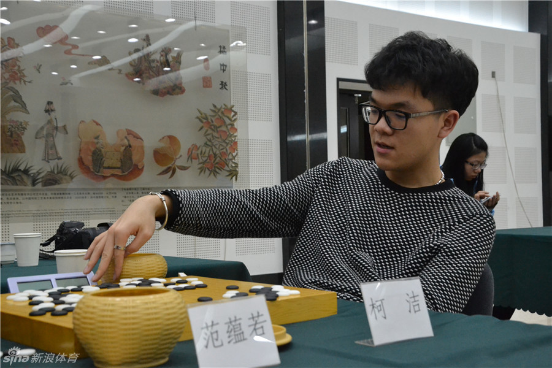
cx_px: 276
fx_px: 782
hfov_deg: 38.9
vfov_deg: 26.5
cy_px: 184
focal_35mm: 51
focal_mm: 34
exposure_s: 1/200
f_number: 7.1
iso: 3200
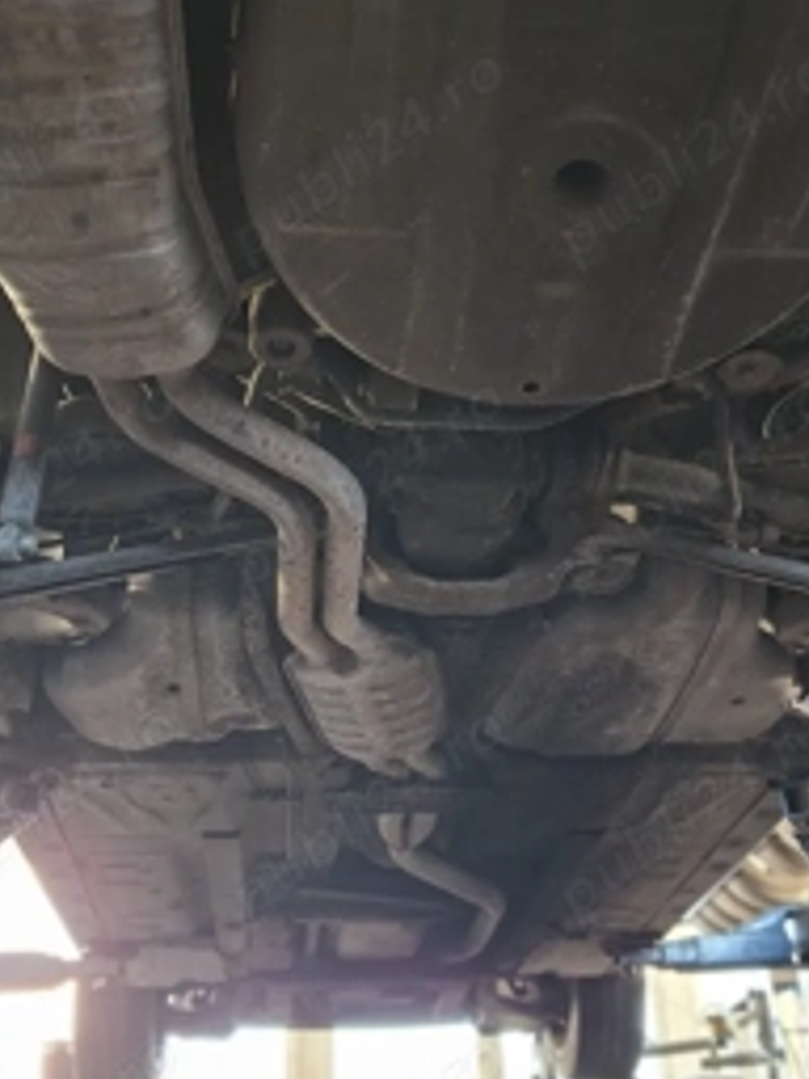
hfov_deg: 39.6
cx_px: 451
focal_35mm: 36
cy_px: 535
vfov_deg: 51.4
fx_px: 1122
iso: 250
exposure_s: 1/33
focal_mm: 5.54
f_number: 1.8
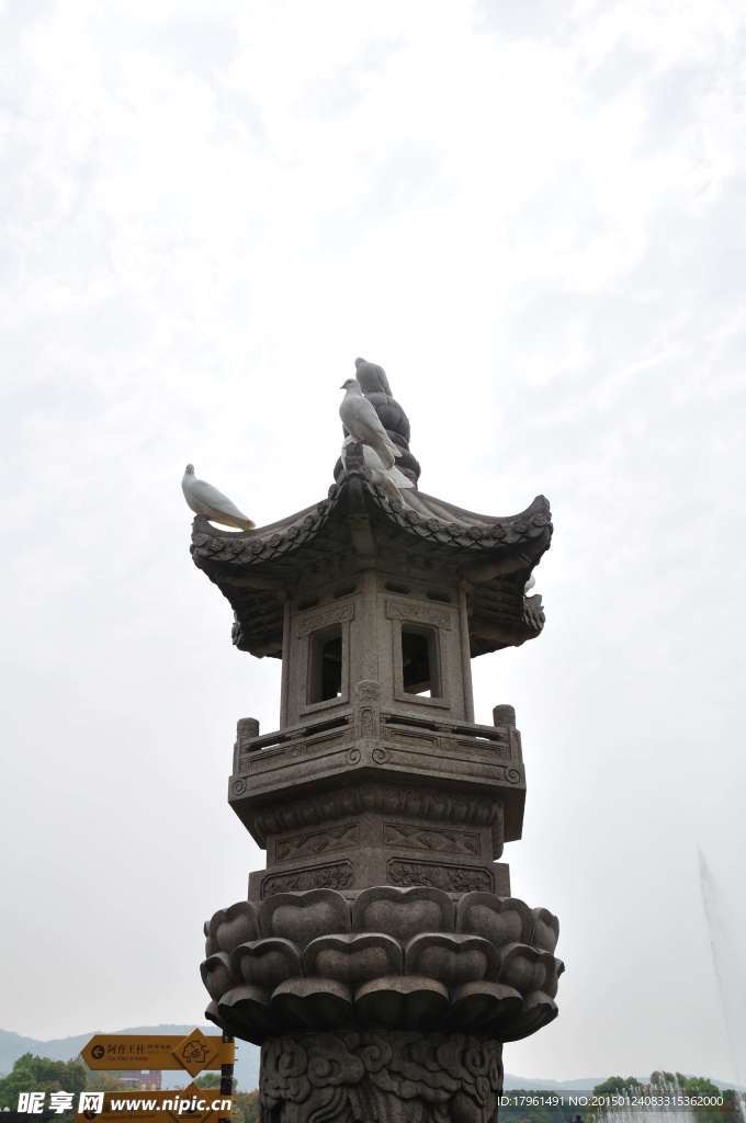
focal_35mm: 33
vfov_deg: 57.3
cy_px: 562
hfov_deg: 39.9
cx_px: 373
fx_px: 1028
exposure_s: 1/500
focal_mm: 22
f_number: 10
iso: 200
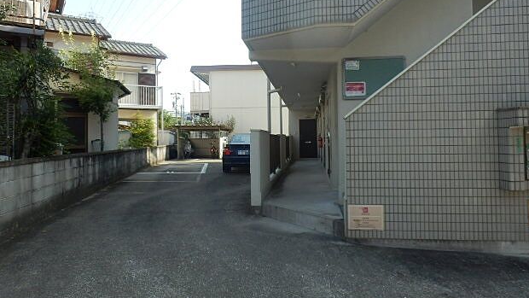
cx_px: 259
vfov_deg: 42.8
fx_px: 379
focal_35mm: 27
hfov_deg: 69.8
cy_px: 127
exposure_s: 1/400
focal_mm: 4.2
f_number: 3
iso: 80
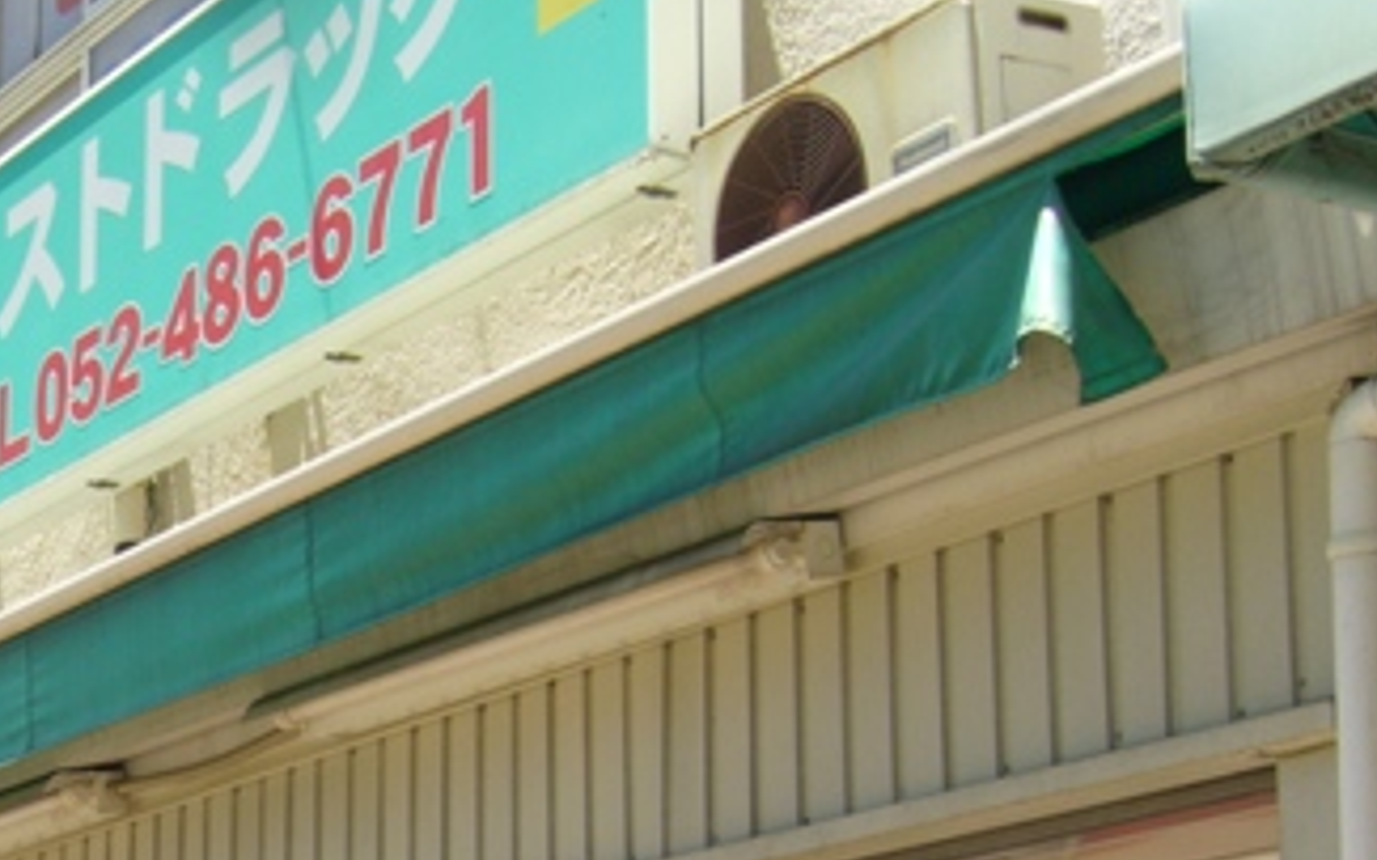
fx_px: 3527
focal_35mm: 94
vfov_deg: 13.7
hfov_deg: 21.4
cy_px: 818
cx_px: 47
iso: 80
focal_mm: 7.5
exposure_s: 1/160
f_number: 6.3
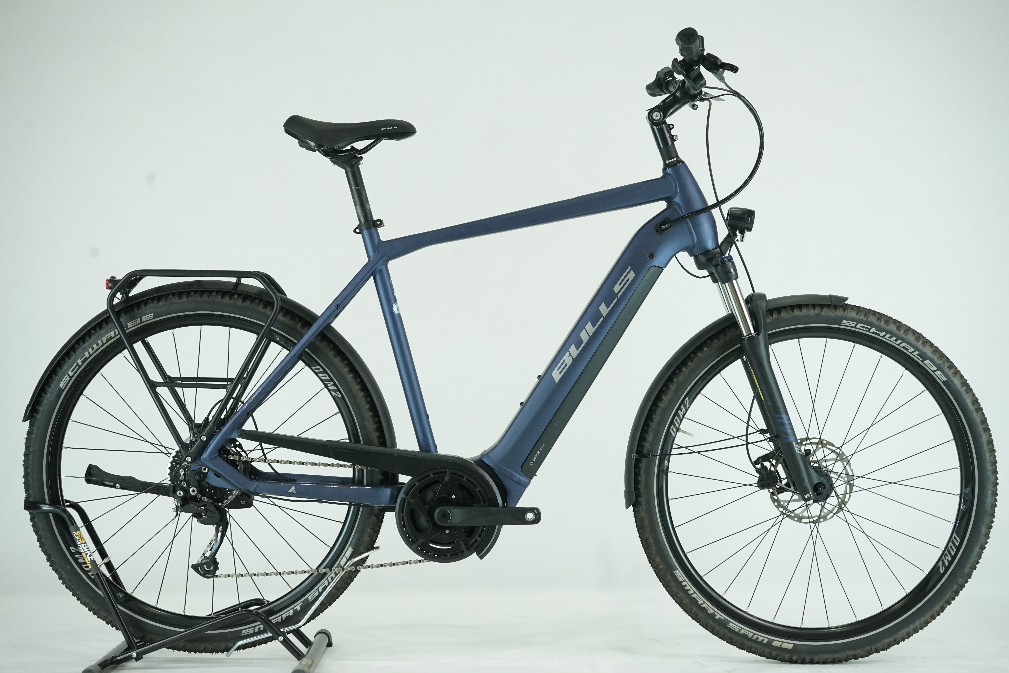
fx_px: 1429
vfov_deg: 26.5
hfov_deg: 38.9
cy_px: 336
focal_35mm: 51
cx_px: 504
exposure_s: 1/200
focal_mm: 51
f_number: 8
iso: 2500
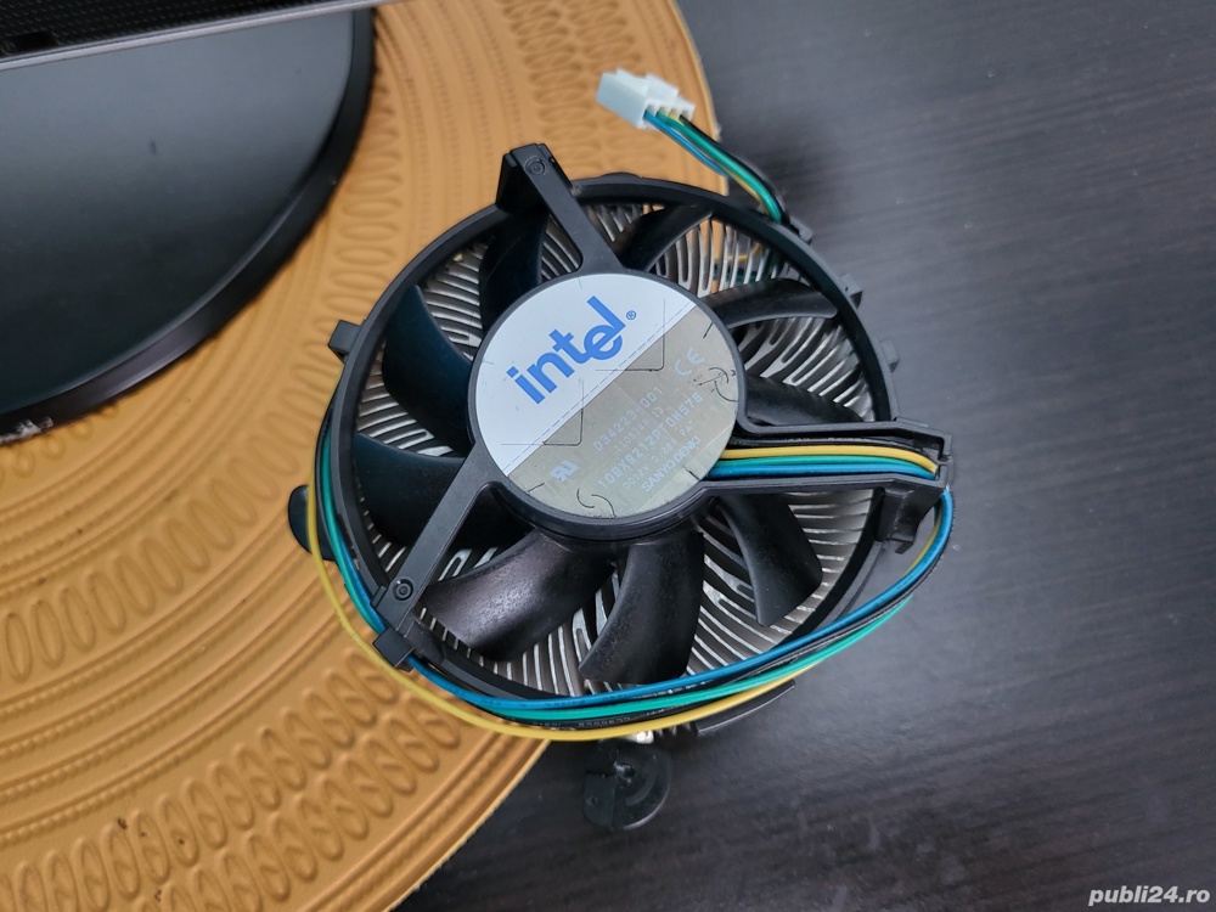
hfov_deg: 67.3
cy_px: 456
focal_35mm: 26
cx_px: 608
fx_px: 913
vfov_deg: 53.1
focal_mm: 4.25
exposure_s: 1/33
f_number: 1.8
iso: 640
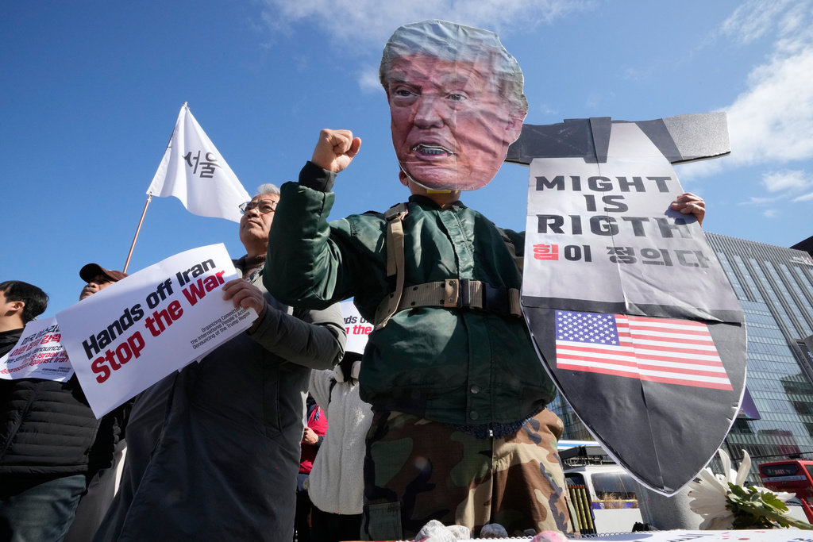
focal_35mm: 17
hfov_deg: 93.3
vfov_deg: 70.5
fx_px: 384
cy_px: 271
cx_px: 406
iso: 2000
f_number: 22
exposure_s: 1/500
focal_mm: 17
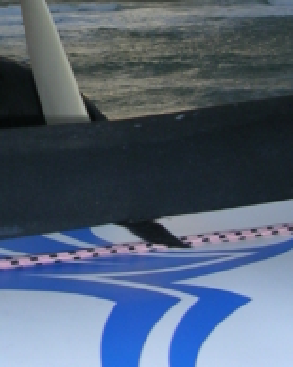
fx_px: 998
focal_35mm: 92
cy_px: 23
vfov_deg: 20.3
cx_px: -9
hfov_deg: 16.3
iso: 50
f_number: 2.8
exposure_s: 1/502
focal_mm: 5.8
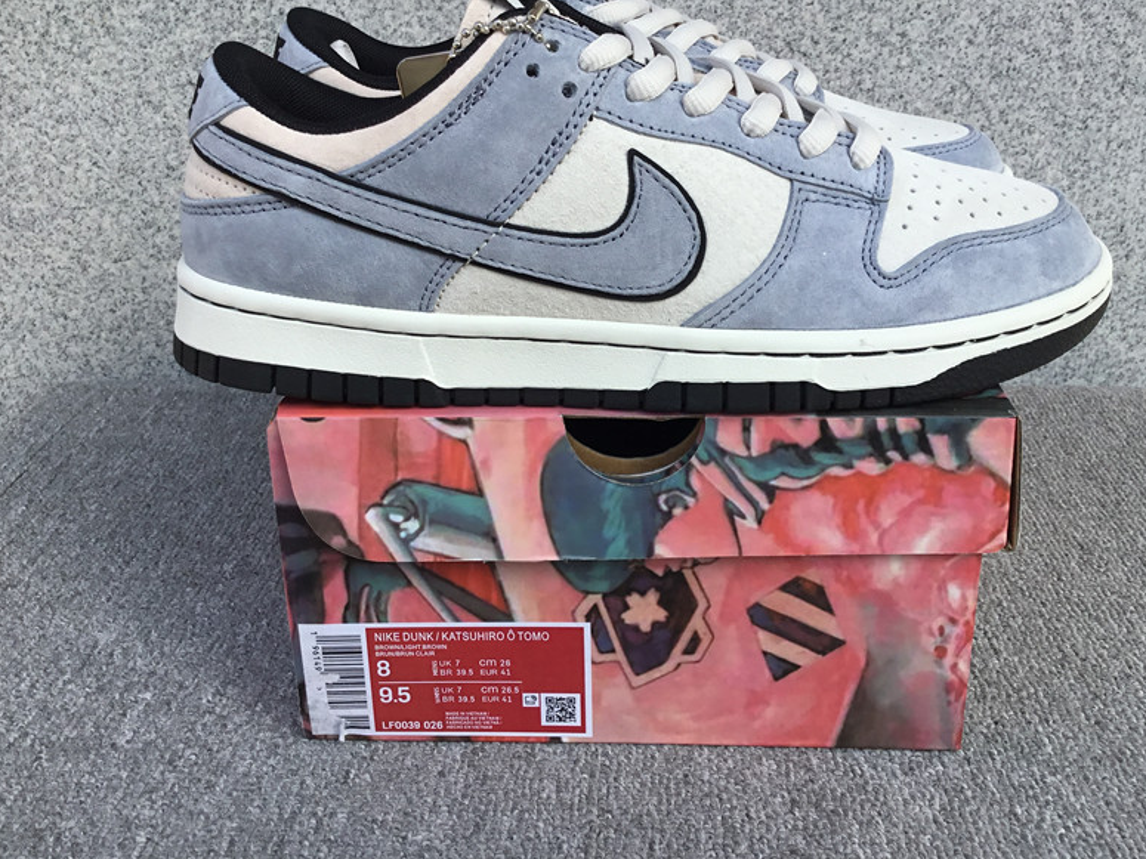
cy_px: 367
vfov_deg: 39.6
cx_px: 637
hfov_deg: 51.3
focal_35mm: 36
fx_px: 1192
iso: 25
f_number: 2.4
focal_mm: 3.3
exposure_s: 1/668
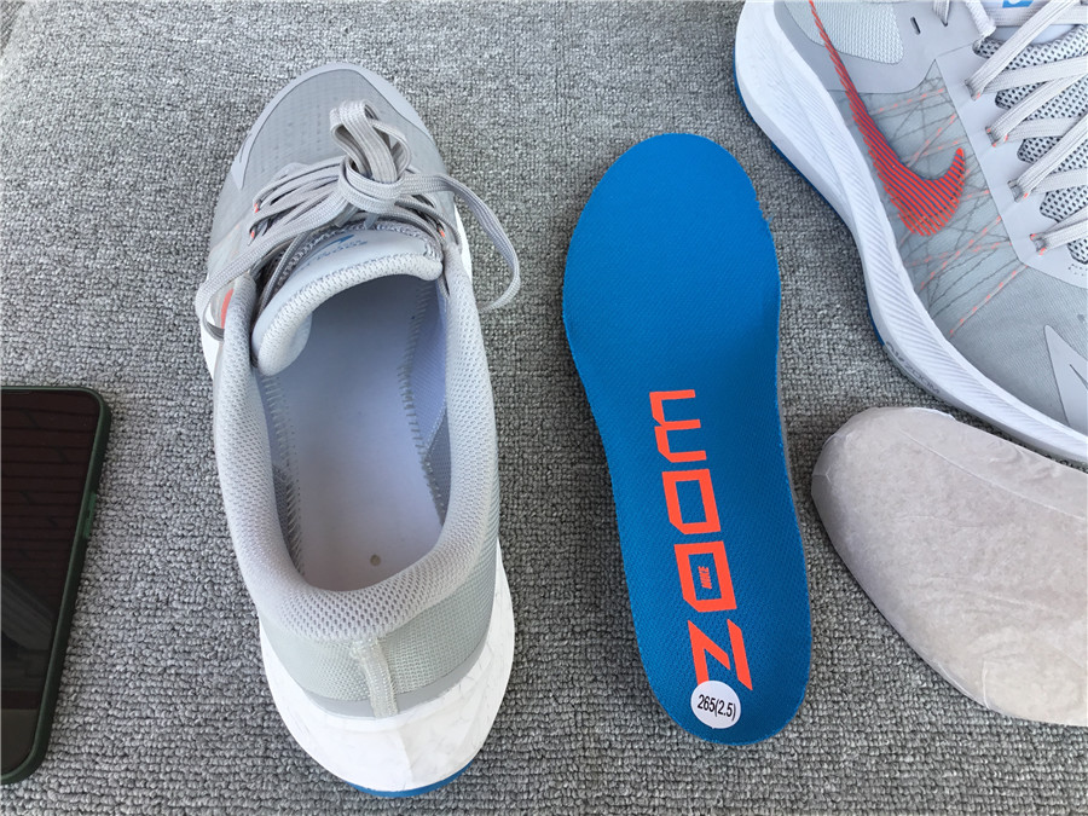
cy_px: 408
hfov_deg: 58.4
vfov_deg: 45.4
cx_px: 544
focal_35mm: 31
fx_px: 974
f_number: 2.4
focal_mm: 3.3
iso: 25
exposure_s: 1/111
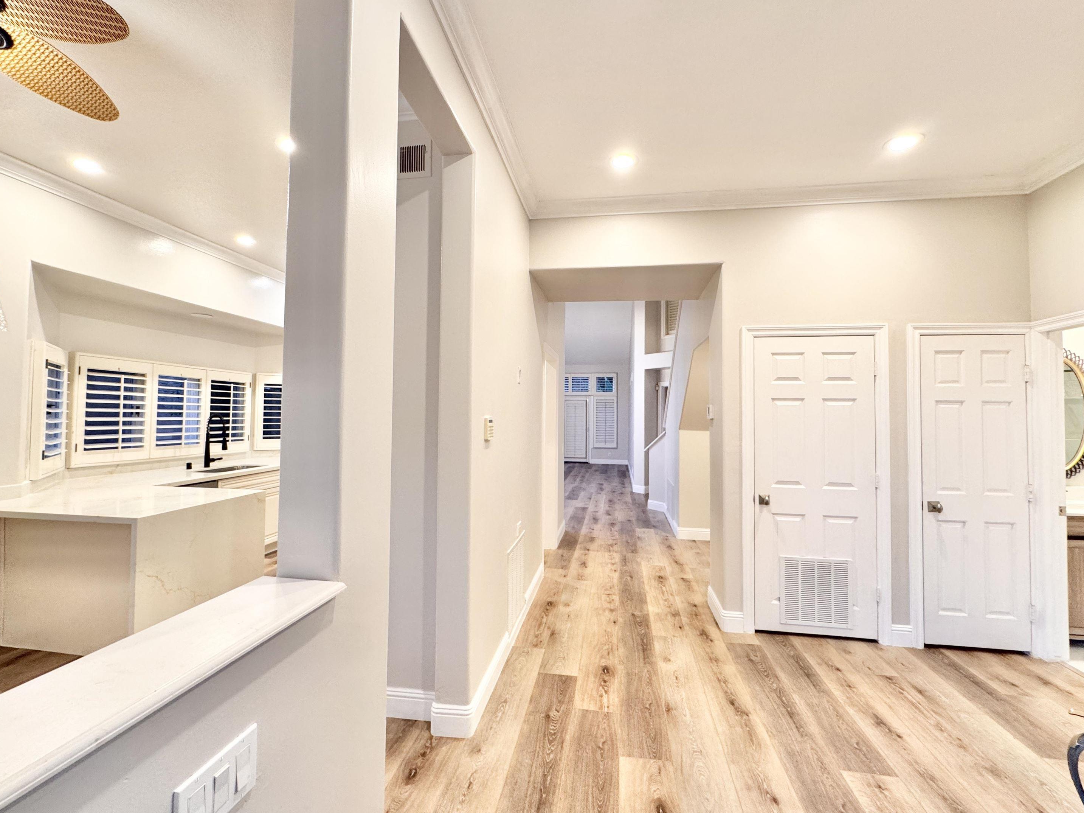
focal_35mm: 15
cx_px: 541
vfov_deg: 81.7
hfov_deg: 98.2
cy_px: 410
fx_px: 470
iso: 200
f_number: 2.2
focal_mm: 2.22
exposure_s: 1/60
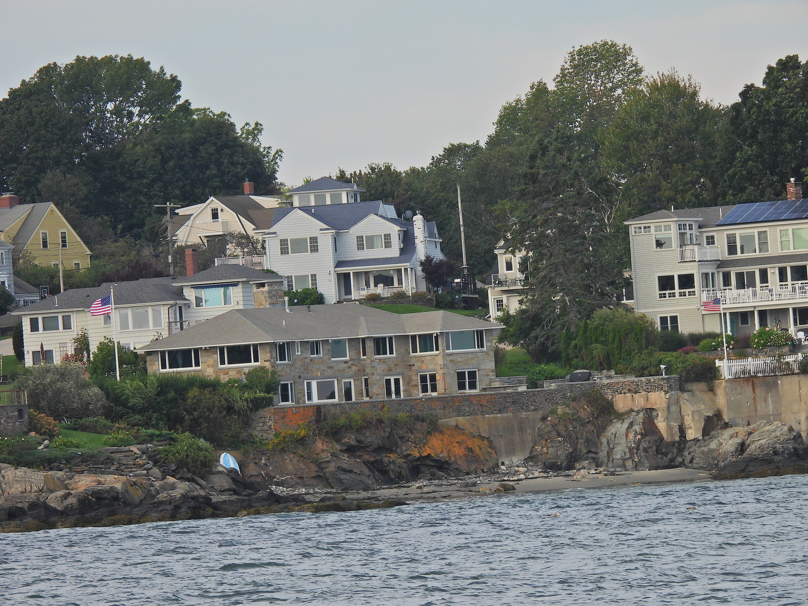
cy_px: 303
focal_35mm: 380
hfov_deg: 5.2
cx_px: 404
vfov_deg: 3.9
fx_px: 8870
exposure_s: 1/500
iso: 100
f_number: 5
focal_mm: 67.8
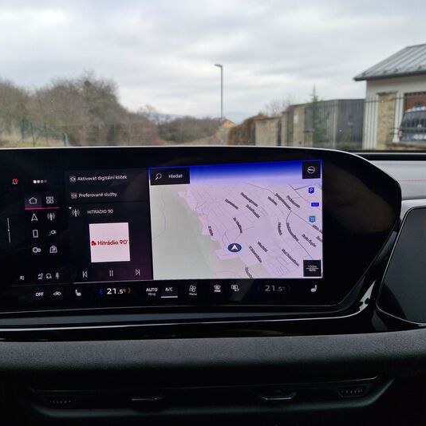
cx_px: 172
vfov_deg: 57.3
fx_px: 390
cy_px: 207
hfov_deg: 56.9
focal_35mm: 28
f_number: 1.8
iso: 50
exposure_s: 1/286
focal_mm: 5.54
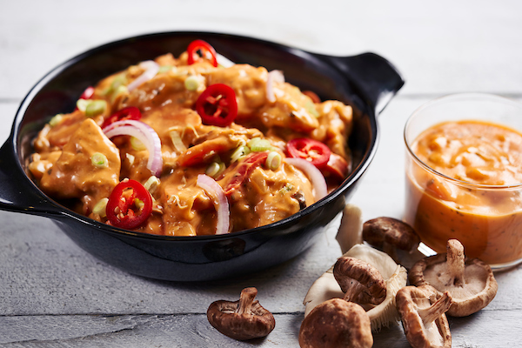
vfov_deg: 15.2
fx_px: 1305
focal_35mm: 90
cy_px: 174
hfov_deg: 22.6
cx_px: 261
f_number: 4
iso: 100
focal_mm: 90
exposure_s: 1/125
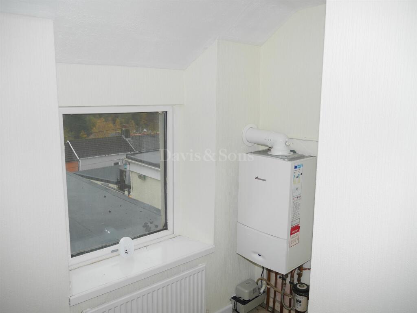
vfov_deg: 49.8
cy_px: 156
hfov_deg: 63.4
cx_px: 208
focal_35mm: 28
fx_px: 337
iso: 200
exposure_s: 1/60
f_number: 3.5
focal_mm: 14
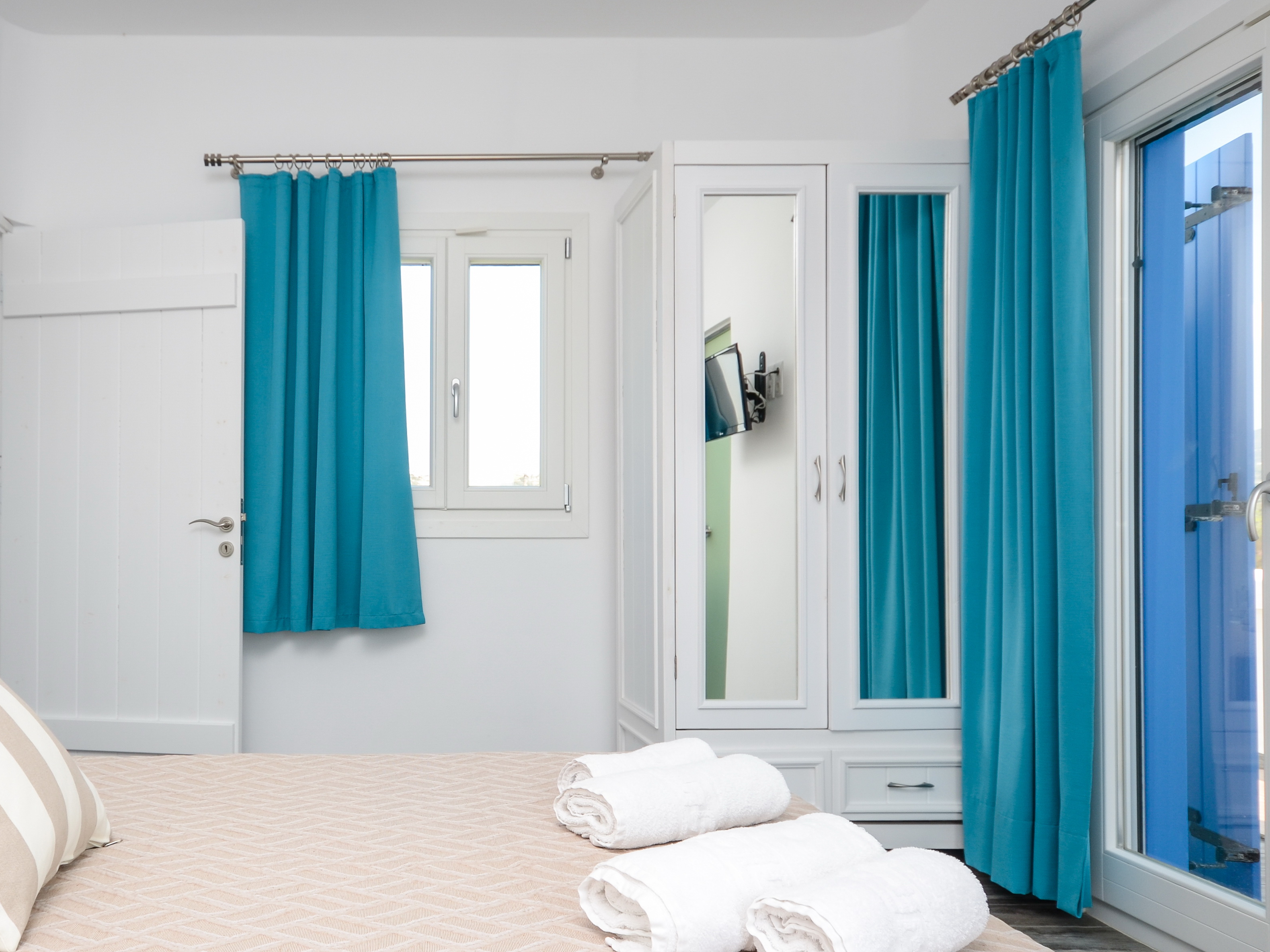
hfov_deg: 59.8
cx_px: 368
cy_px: 529
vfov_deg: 48.5
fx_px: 1054
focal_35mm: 29
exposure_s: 1/200
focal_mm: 13
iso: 200
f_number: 5.6
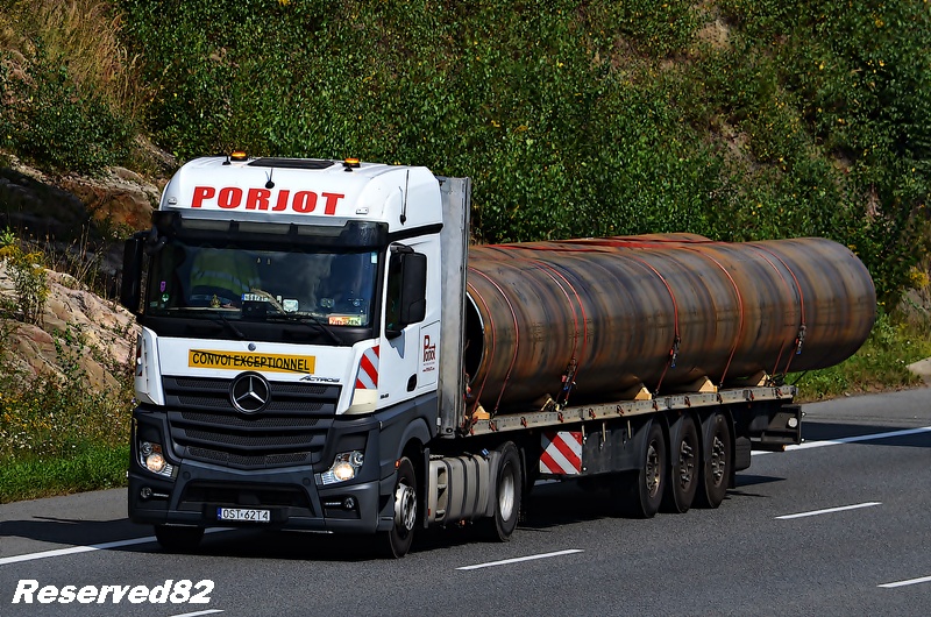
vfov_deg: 3.0
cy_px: 308
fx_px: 11614
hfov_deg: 4.6
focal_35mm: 450
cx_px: 466
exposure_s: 1/800
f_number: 8
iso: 200
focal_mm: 300
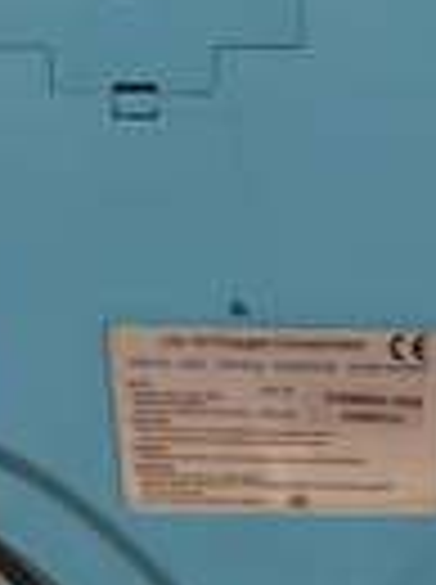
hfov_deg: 20.1
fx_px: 1196
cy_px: 495
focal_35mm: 71
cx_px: 414
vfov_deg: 26.8
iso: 640
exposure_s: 1/33.3
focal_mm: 6.57
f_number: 1.6
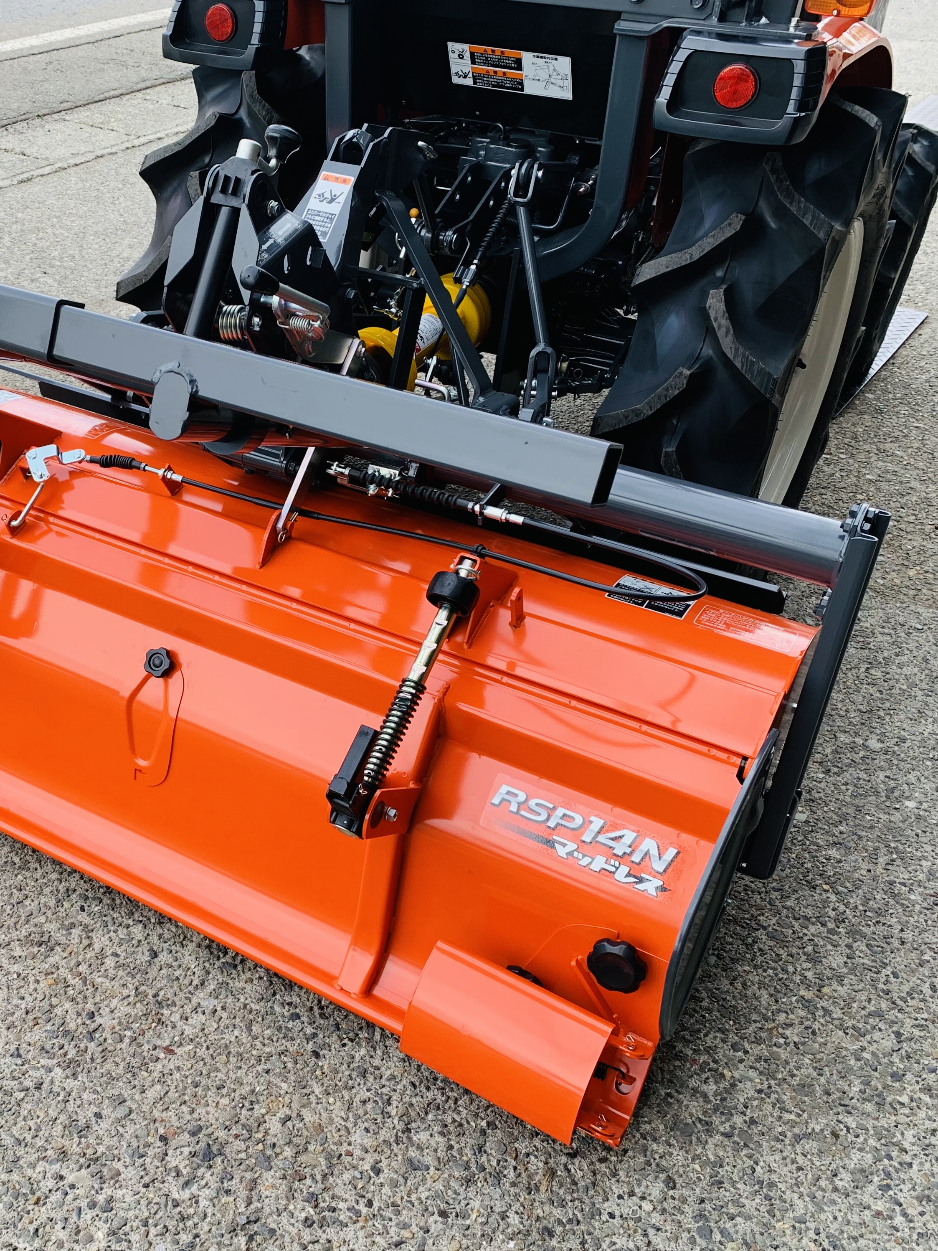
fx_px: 1265
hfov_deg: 39.7
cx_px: 244
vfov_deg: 52.6
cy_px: 626
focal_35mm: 35
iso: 25
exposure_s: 1/209
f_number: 1.8
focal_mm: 4.25
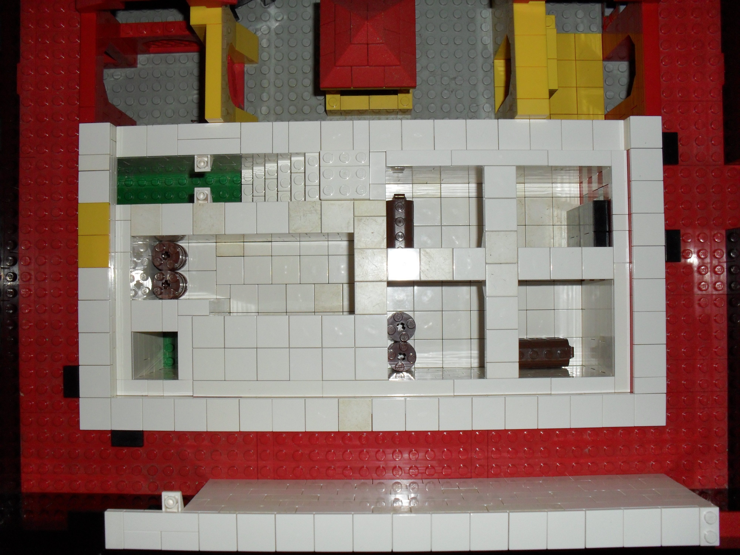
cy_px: 278
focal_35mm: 35
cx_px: 370
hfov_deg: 52.6
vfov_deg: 40.7
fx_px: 748
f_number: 3.2
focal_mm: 6.3
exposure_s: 1/45
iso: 200
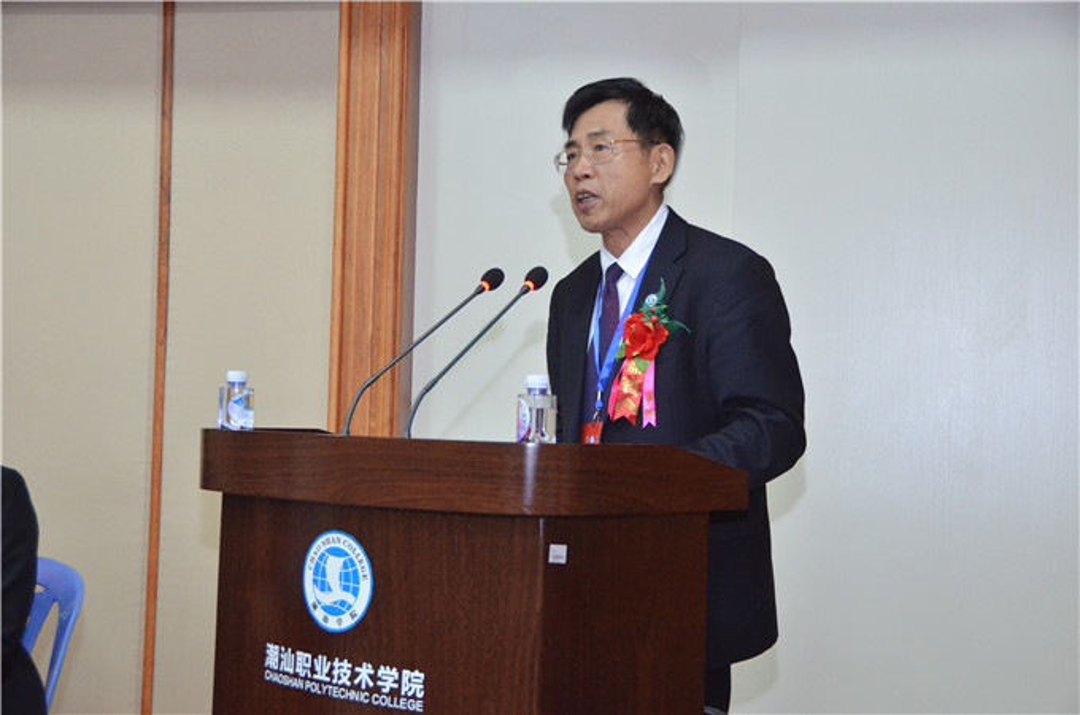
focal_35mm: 57
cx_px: 540
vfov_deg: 23.7
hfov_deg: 35.1
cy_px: 358
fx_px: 1706
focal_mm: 38
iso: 1600
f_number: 4.2
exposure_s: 1/125
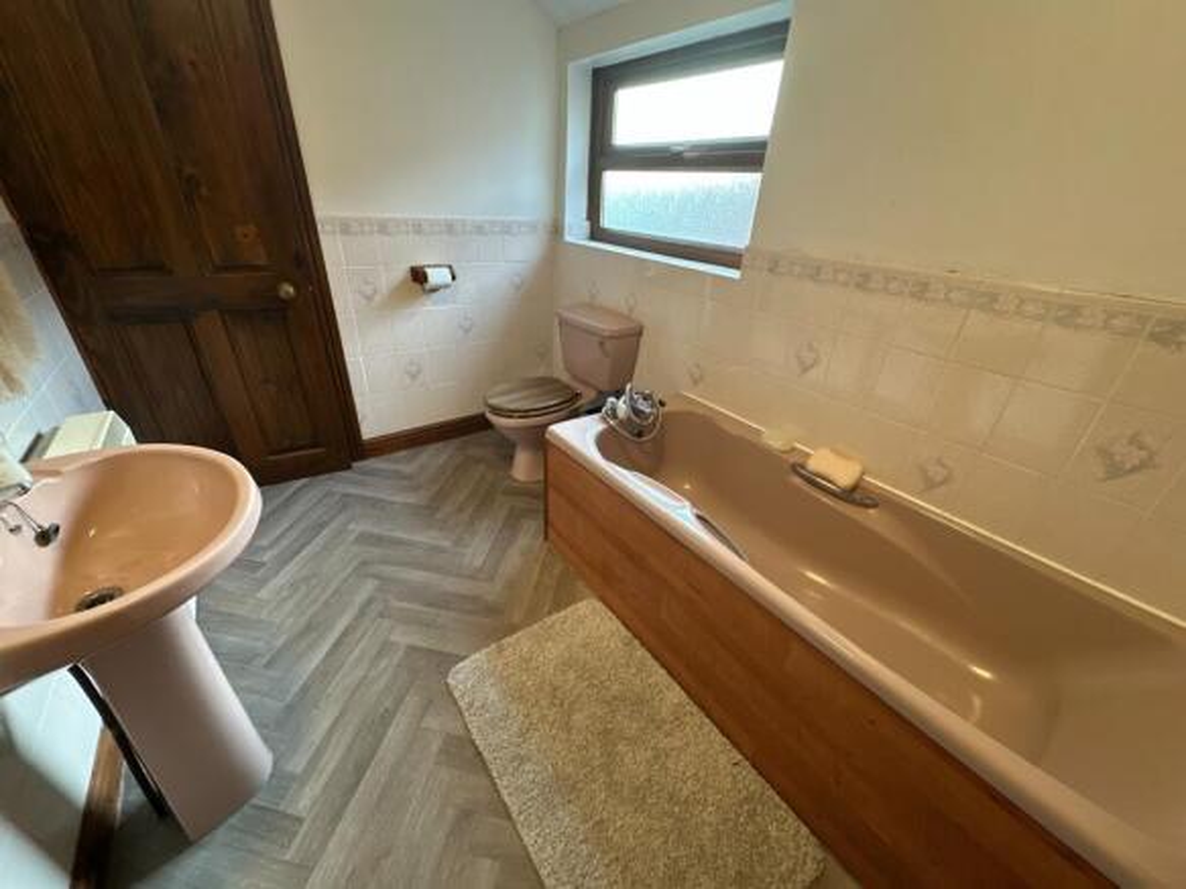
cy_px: 444
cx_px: 593
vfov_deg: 85.7
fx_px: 480
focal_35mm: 14
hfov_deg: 102.1
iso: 400
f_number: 2.2
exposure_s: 1/100
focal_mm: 2.22
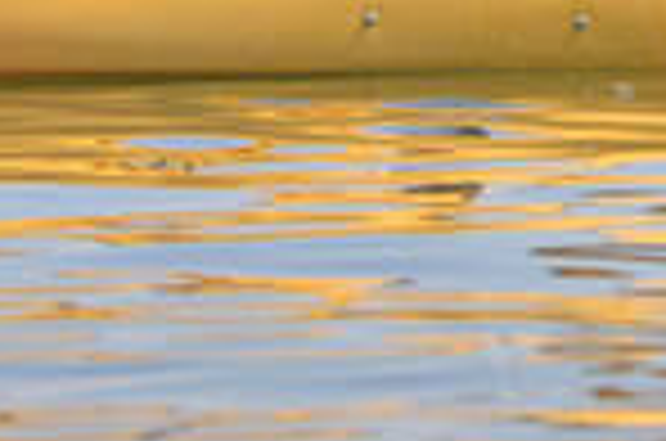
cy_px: -448
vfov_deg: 1.3
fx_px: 20011
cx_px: 886
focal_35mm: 1084
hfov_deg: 1.9
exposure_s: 1/4000
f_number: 5.6
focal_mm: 250
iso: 800
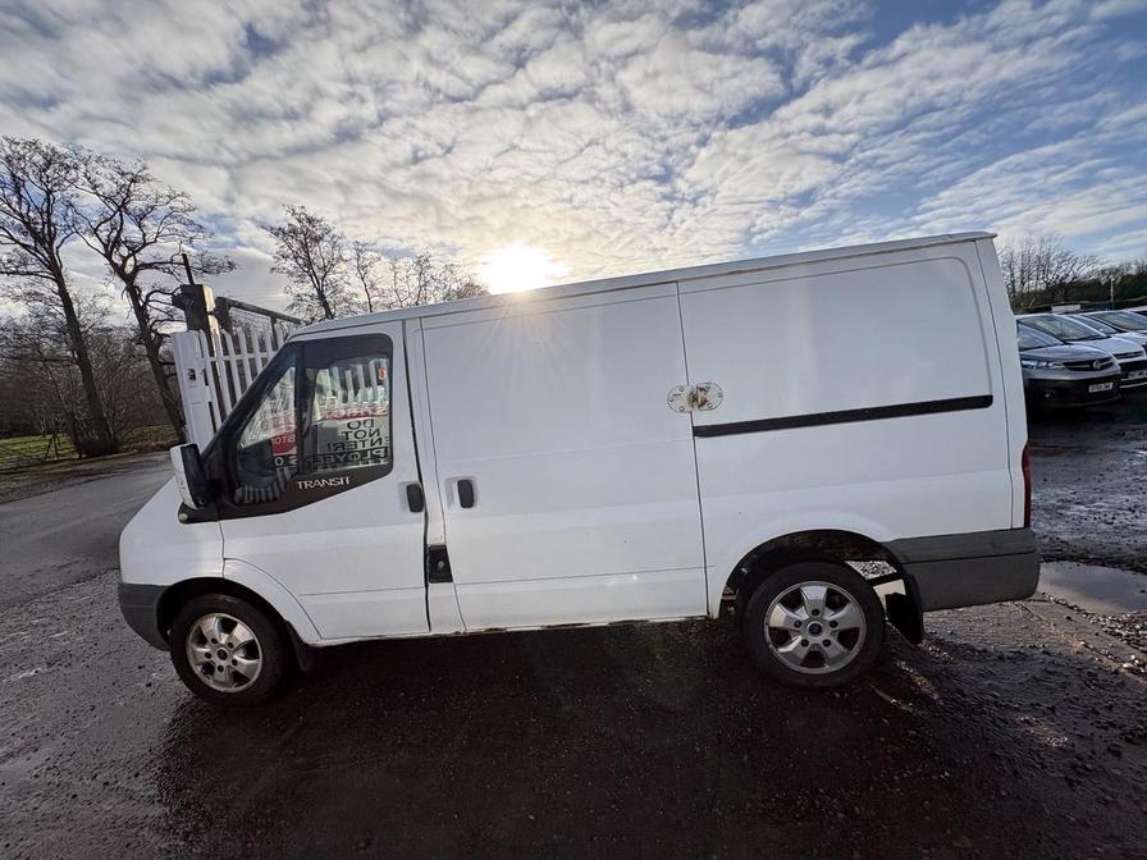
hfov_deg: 102.1
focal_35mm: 14
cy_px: 430
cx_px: 574
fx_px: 464
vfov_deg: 85.7
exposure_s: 1/1449
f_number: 2.2
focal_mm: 2.22
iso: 40
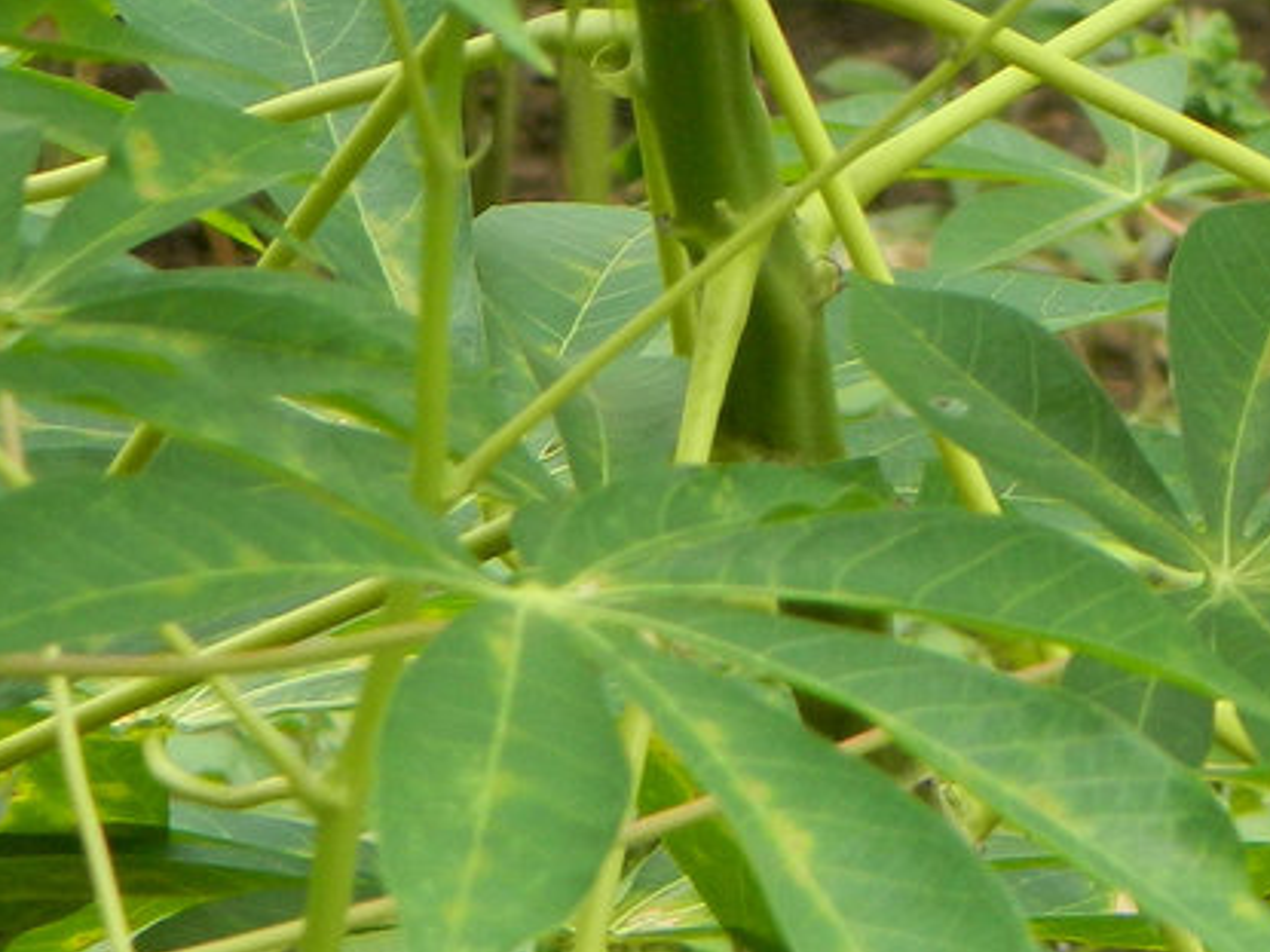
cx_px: 1946
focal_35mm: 579
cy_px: -419
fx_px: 21236
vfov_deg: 2.6
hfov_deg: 3.4
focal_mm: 27
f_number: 4.9
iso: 80
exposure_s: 1/50
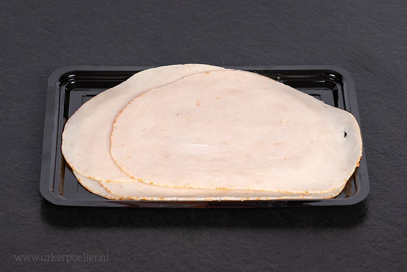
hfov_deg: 19.5
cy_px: 136
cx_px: 204
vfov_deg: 13.0
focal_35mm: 105
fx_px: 1187
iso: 100
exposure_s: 1/160
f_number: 9
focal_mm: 105
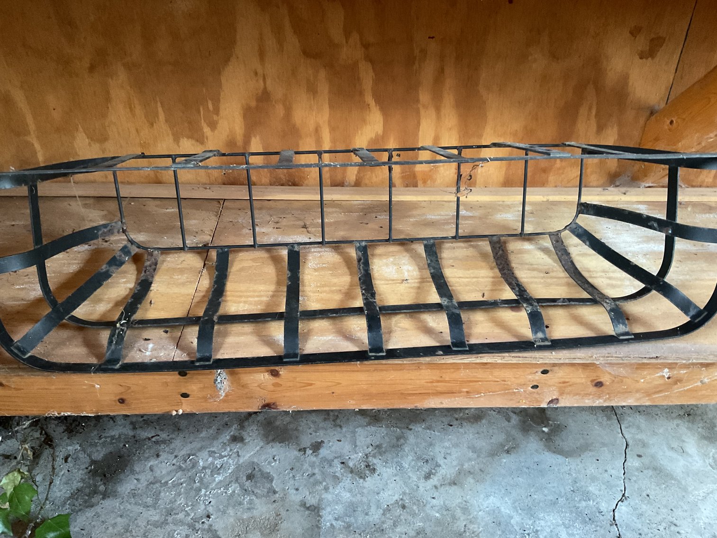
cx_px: 358
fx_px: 601
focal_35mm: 29
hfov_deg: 61.7
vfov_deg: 48.2
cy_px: 269
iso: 250
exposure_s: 1/25
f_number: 1.8
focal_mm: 3
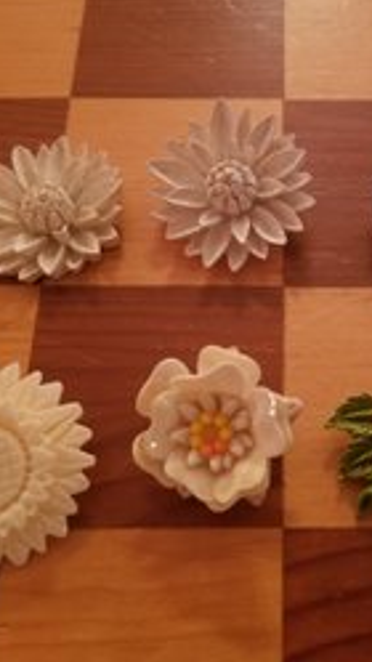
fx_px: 684
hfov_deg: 29.6
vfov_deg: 51.6
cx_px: 304
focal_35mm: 39
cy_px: 326
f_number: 1.7
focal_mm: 4.25
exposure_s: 1/11
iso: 250
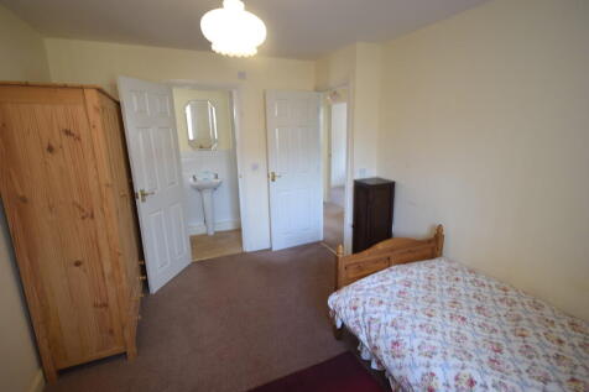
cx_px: 294
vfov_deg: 67.3
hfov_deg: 90.0
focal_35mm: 18
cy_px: 196
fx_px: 294
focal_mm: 12
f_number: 4.5
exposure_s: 1/60
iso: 800
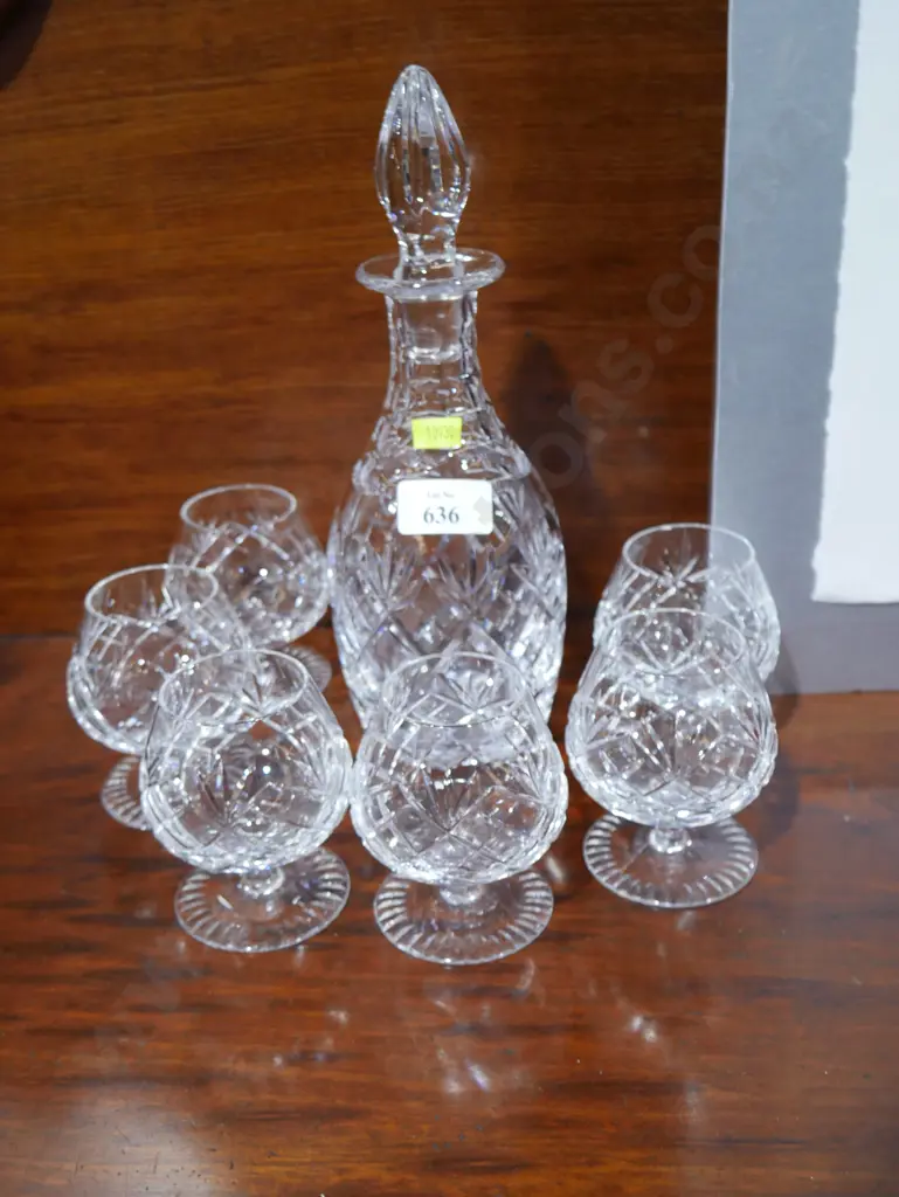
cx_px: 450
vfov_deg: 49.0
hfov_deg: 37.8
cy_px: 598
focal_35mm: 38
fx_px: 1315
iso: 800
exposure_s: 1/60
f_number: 4.1
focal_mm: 19
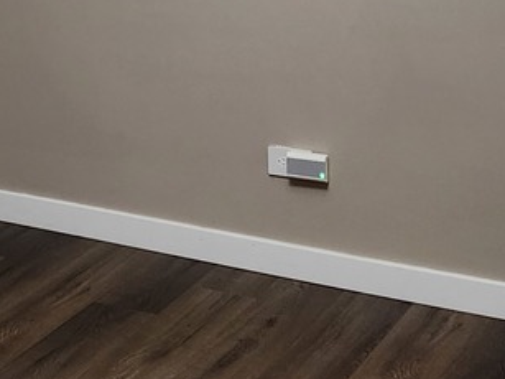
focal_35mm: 108
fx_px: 1575
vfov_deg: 13.2
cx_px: -16
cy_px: -133
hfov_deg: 17.7
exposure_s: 1/120
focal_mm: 6.4
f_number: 1.8
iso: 400
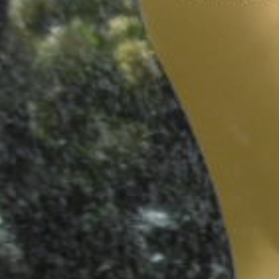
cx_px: 617
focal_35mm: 96
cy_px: 291
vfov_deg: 17.6
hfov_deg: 14.1
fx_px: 875
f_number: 3.1
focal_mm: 4.3
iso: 100
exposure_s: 1/160
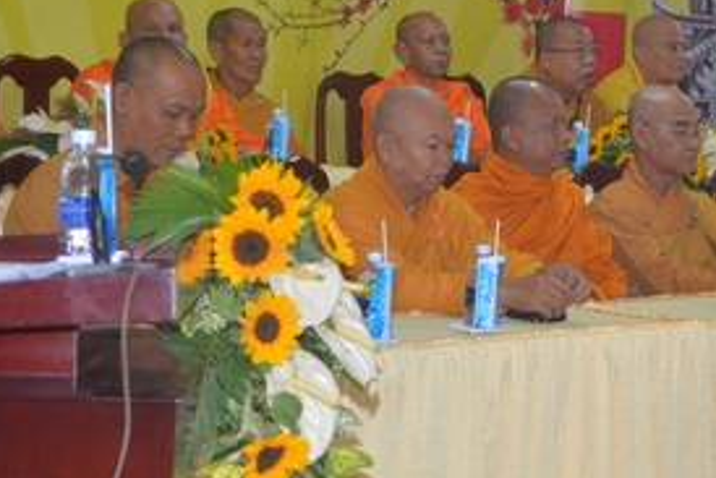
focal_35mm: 124
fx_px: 2471
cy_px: 108
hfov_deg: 16.3
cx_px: 627
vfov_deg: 11.0
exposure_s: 1/60
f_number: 5
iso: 800
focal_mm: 35
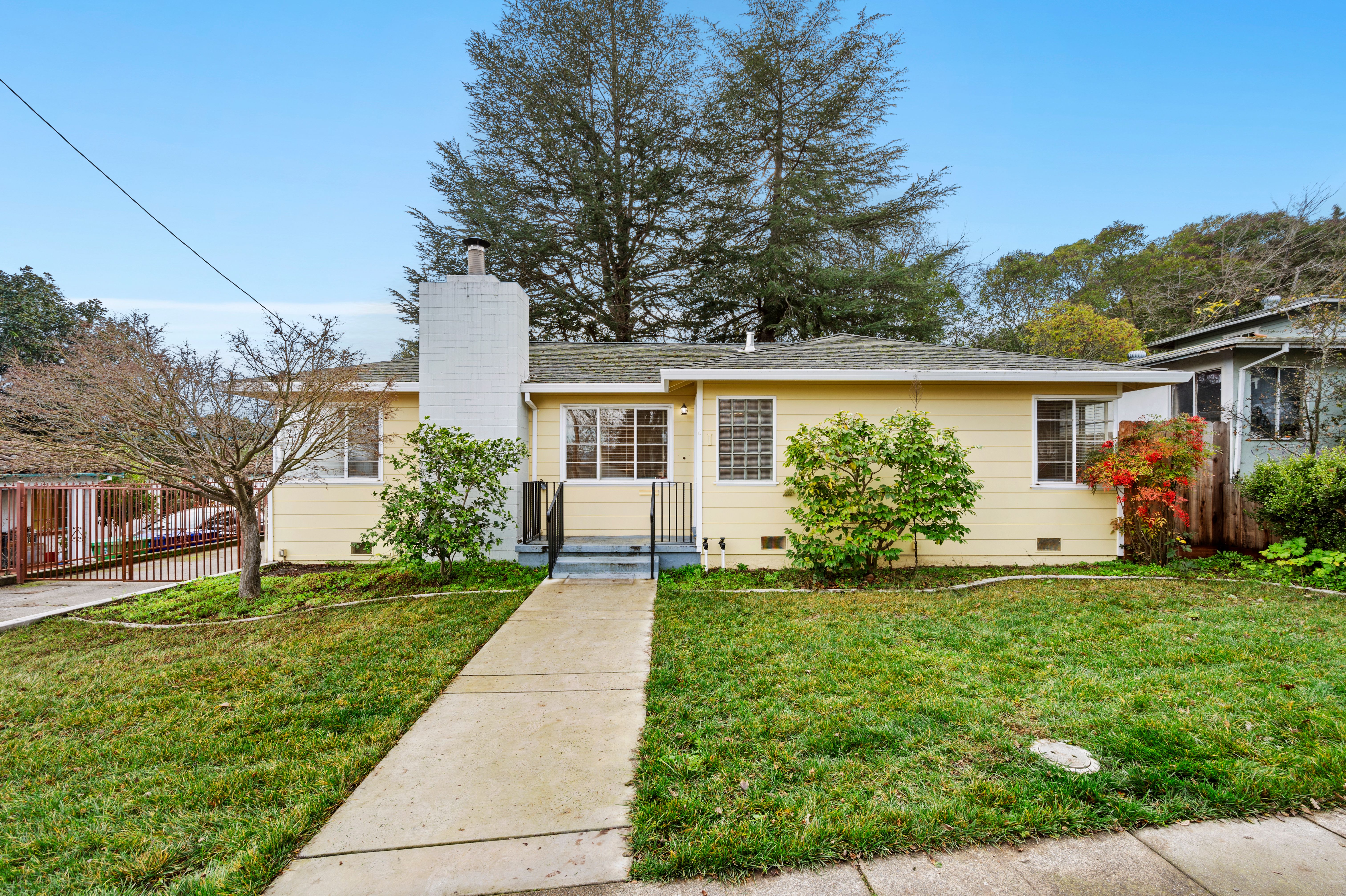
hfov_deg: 104.3
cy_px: 448
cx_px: 673
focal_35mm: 14
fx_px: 523
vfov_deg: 81.1
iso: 100
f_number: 9
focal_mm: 14
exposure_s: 1/50
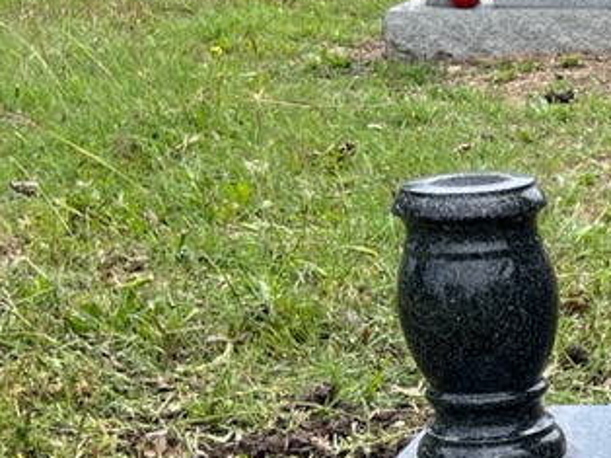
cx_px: 963
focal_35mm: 106
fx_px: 1870
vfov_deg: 13.8
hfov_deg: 16.6
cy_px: 392
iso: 50
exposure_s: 1/1647
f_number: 1.6
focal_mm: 5.1
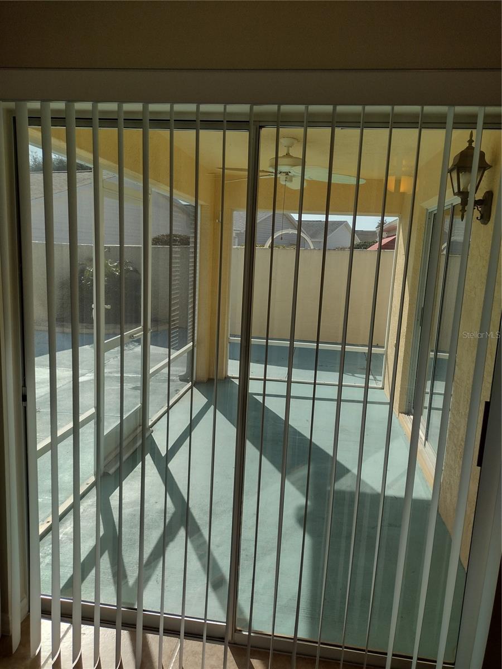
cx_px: 251
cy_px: 334
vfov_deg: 65.3
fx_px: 522
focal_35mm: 27
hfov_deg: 51.4
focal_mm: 4.71
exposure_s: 1/444
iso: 100
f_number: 1.7
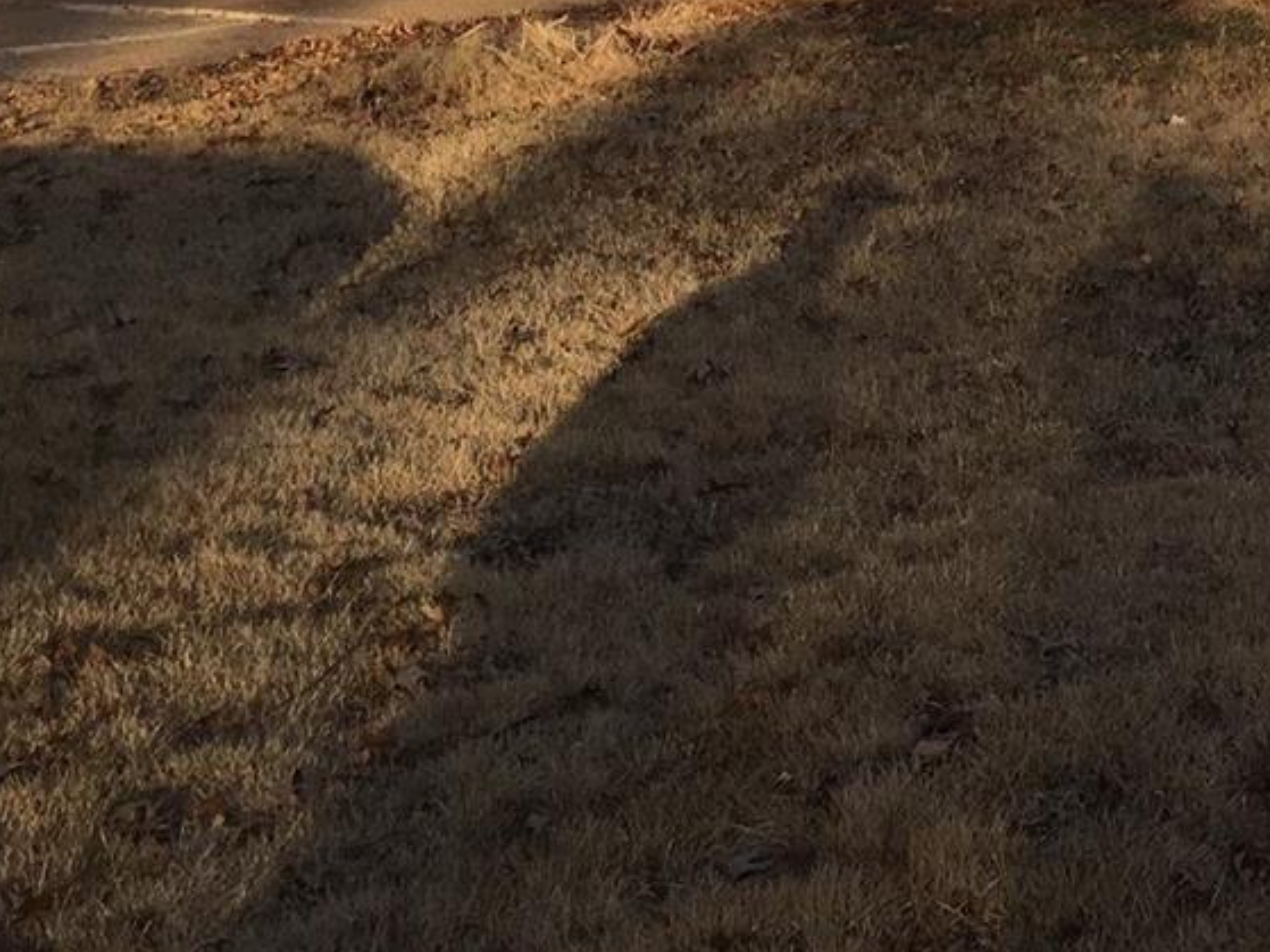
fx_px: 3044
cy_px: -354
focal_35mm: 83
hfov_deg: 21.9
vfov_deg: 16.6
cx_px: 1497
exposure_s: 1/732
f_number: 2.2
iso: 25
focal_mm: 4.15
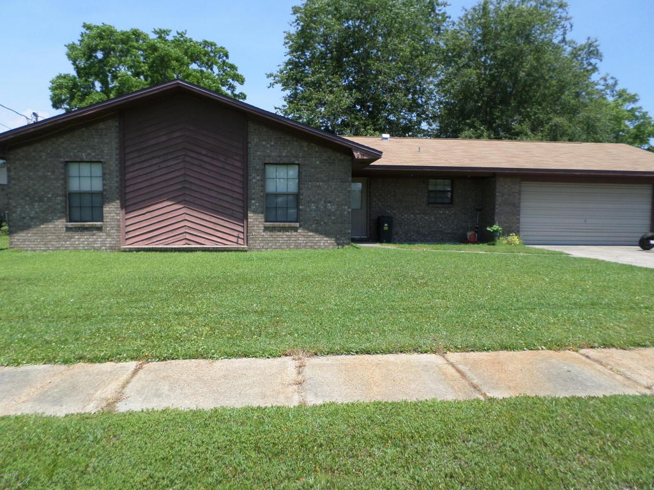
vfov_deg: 54.9
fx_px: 472
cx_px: 327
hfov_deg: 69.4
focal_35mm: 25
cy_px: 245
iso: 80
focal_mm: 4.5
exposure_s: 1/1500
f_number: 2.5
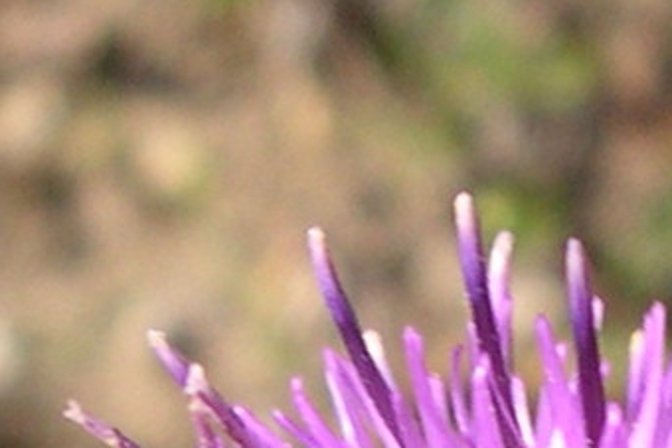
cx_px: 30
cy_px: 1115
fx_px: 3473
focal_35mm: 186
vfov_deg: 6.9
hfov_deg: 11.0
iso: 100
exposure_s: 1/123
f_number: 7.6
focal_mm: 8
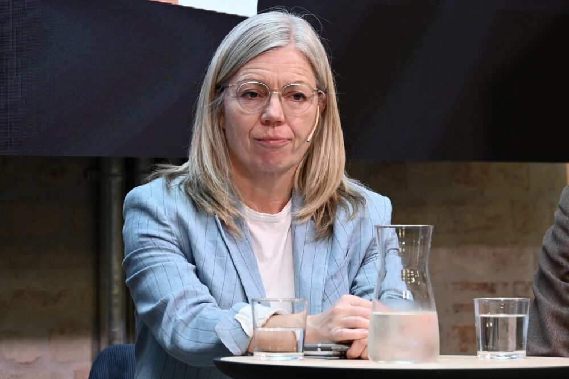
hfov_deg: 10.3
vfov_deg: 6.9
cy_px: 190
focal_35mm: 200
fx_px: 3160
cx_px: 284
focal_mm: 200
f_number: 6.3
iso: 3600
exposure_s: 1/125
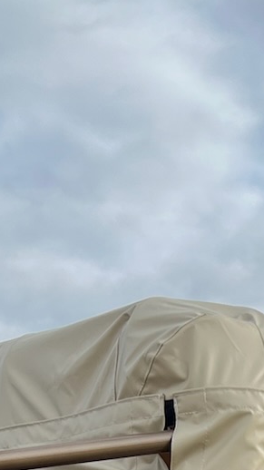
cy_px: 868
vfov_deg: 16.0
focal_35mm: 112
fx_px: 1395
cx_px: 388
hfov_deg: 10.5
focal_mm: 5.7
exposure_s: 1/3165
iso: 50
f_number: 1.5
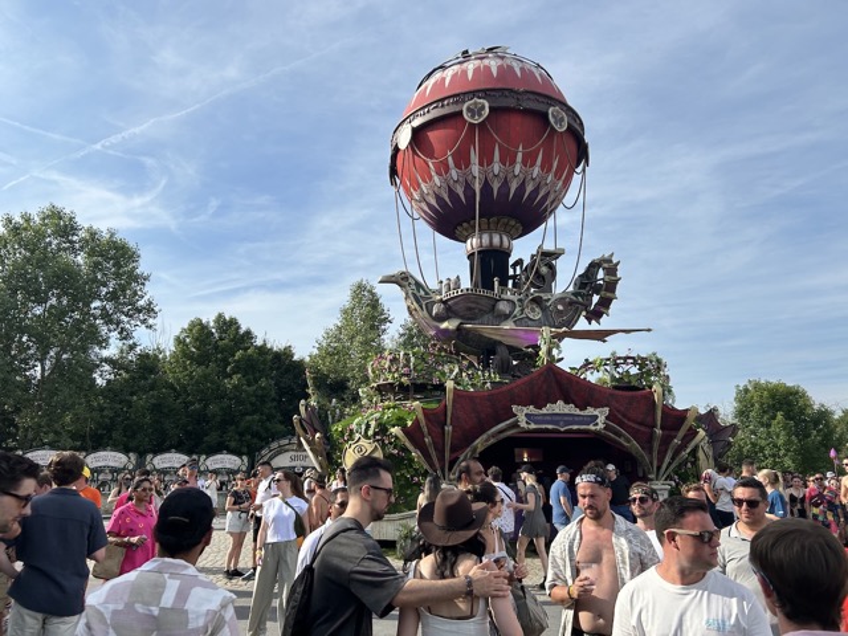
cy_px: 318
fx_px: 637
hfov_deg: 67.3
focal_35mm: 26
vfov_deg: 53.1
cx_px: 424
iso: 50
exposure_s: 1/3968
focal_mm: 5.7
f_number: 1.5
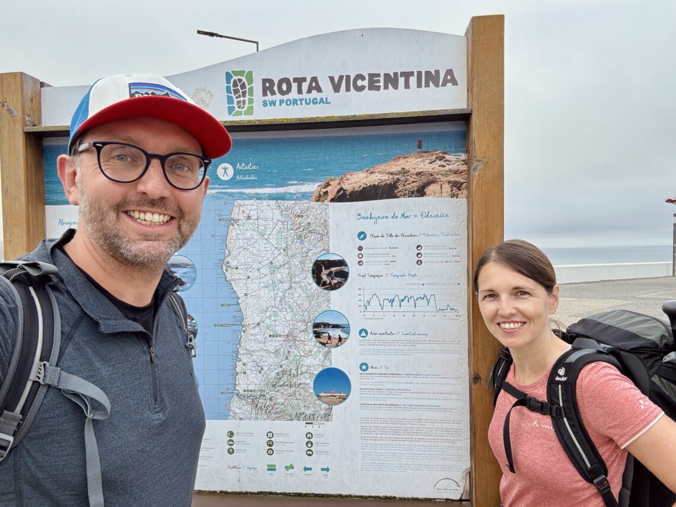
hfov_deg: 73.9
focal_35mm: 23
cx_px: 338
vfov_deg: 58.9
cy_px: 254
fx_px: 449
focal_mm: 2.69
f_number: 1.9
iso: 25
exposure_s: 1/157
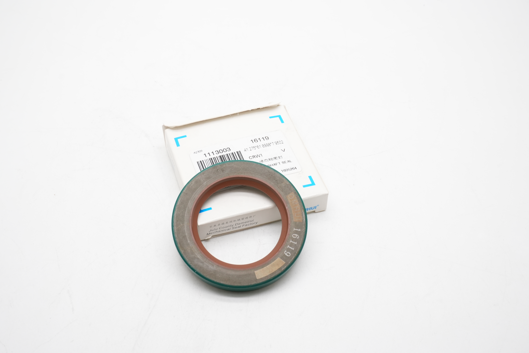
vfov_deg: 28.9
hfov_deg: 42.3
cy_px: 176
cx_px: 264
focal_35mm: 46
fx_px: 683
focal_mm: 31
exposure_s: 1/60
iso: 640
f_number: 11
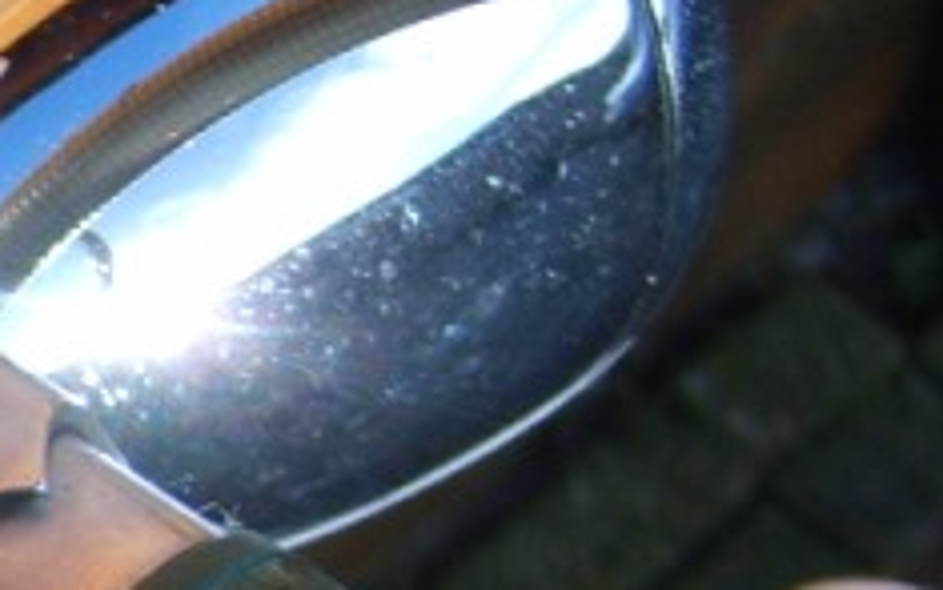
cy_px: 823
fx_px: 4164
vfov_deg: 8.0
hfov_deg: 11.4
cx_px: -1043
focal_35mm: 162
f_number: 2.8
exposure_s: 1/350
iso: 50
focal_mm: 5.8
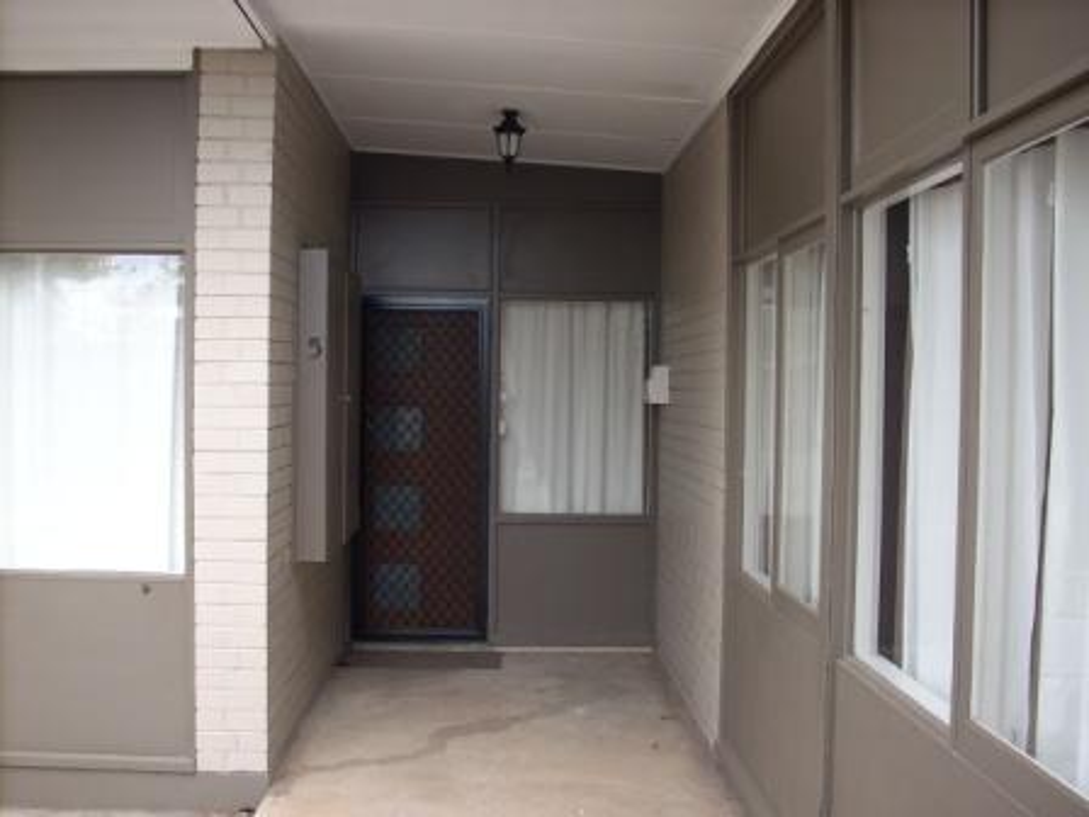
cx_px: 544
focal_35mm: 37
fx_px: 1164
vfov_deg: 38.7
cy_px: 408
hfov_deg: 50.1
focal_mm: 6.2
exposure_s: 1/68.3
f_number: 2.8
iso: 64
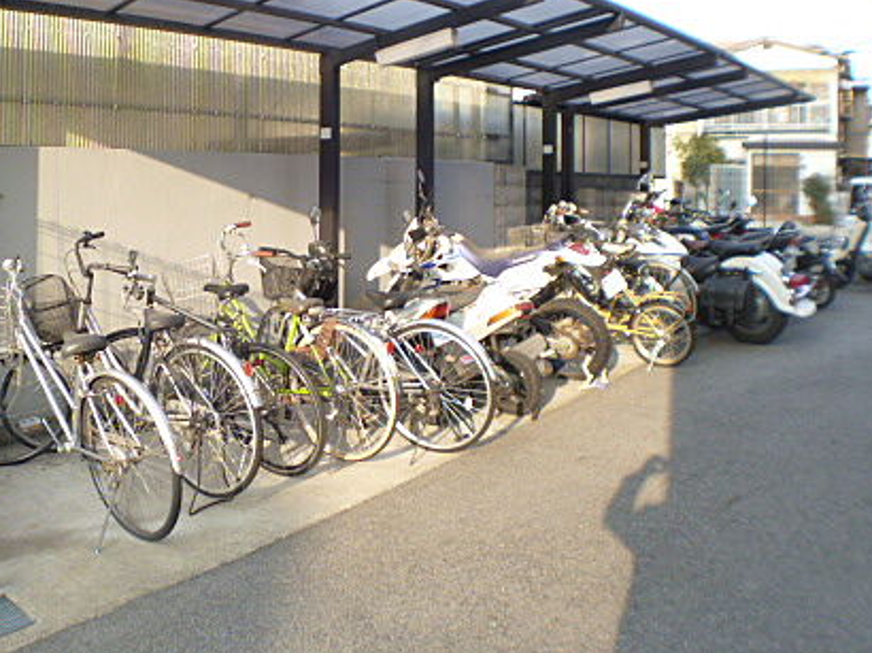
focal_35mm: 50
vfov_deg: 28.8
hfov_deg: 37.9
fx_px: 1259
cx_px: 306
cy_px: 189
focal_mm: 5.7
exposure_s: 1/125
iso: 160
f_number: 2.9
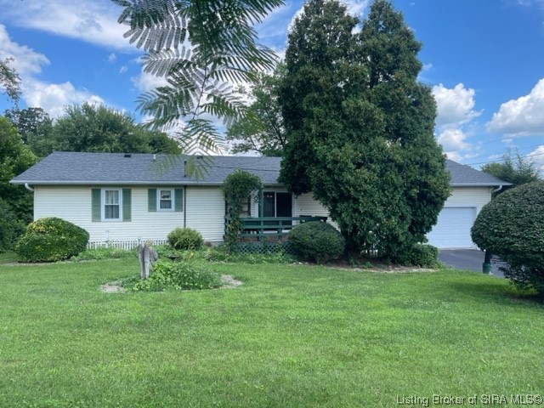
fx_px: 409
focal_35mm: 26
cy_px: 204
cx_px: 272
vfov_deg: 53.1
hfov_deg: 67.3
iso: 32
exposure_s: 1/1038
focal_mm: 5.1
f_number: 1.6
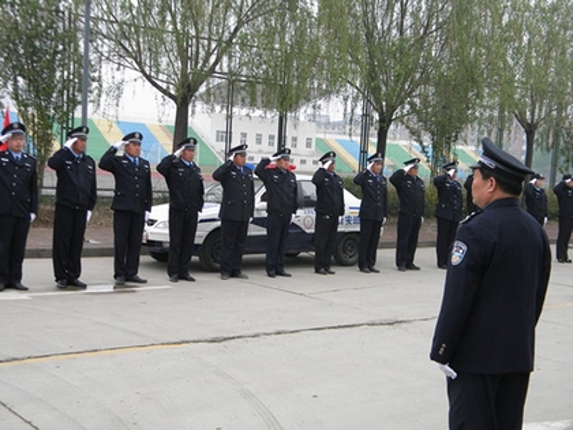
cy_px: 215
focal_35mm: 47
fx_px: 778
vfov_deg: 30.9
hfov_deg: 40.4
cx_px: 286
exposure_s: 1/59.7
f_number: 3.9
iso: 81
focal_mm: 8.6
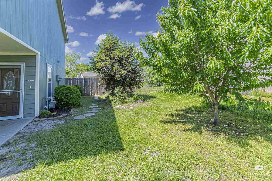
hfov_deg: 100.4
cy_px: 90
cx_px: 136
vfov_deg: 77.3
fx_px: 113
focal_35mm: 15
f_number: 8
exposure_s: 1/200
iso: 100
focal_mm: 10
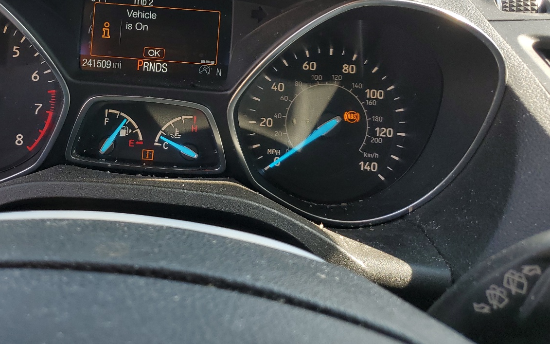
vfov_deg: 31.7
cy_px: 57
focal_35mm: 39
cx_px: 165
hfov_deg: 49.1
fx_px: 585
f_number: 1.5
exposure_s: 1/286
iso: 50
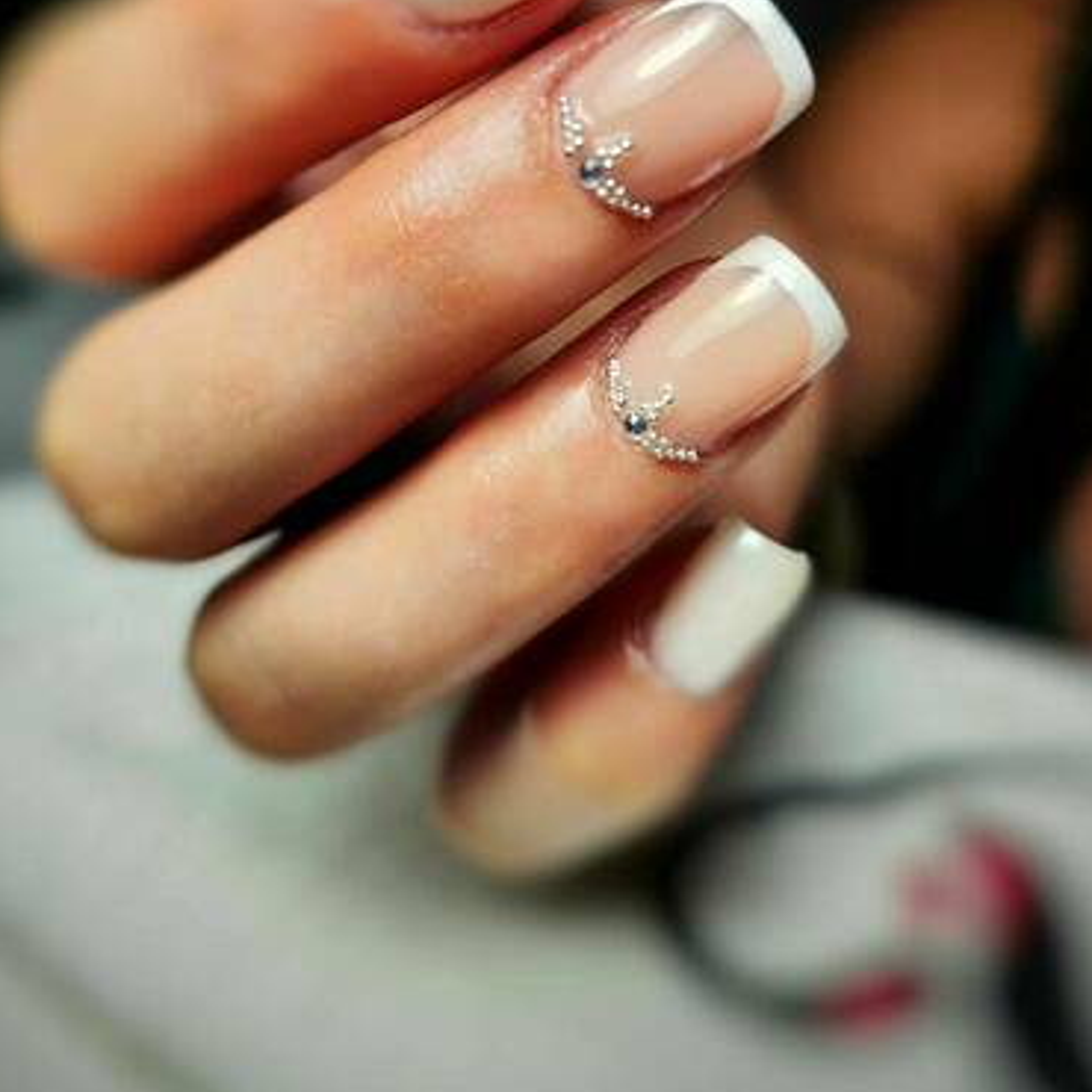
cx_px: 540
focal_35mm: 33
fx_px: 1178
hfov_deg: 49.7
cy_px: 251
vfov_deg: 47.6
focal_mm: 7.01
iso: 50
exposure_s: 1/128
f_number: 1.69
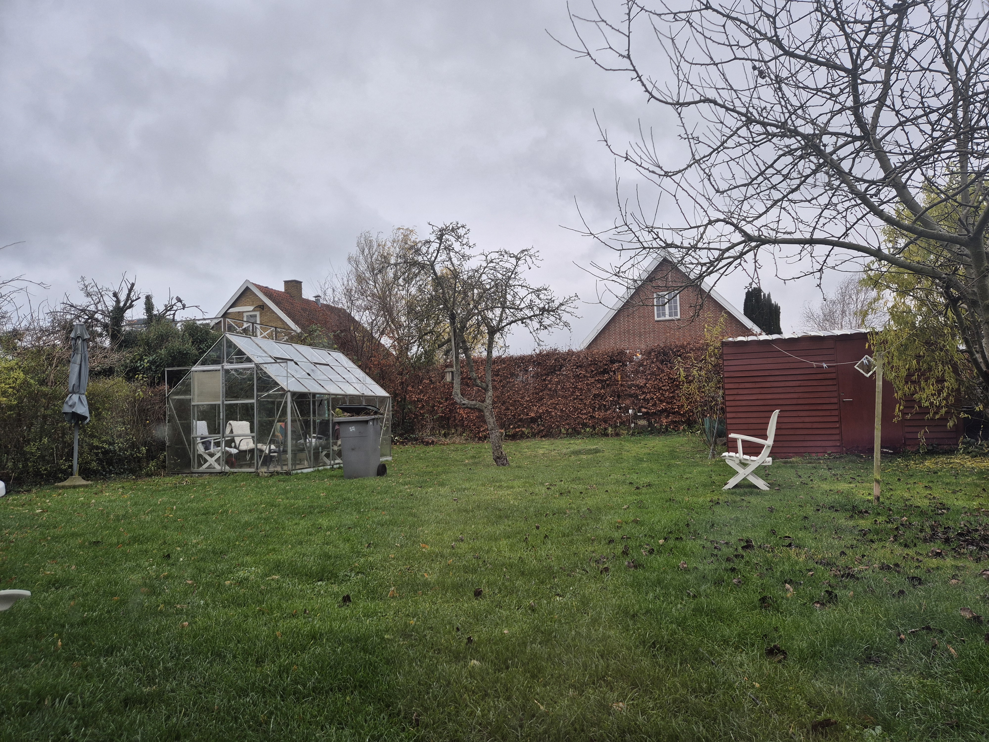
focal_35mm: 23
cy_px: 371
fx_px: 657
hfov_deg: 73.9
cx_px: 494
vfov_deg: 58.9
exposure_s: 1/180
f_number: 1.8
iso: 64
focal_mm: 5.4
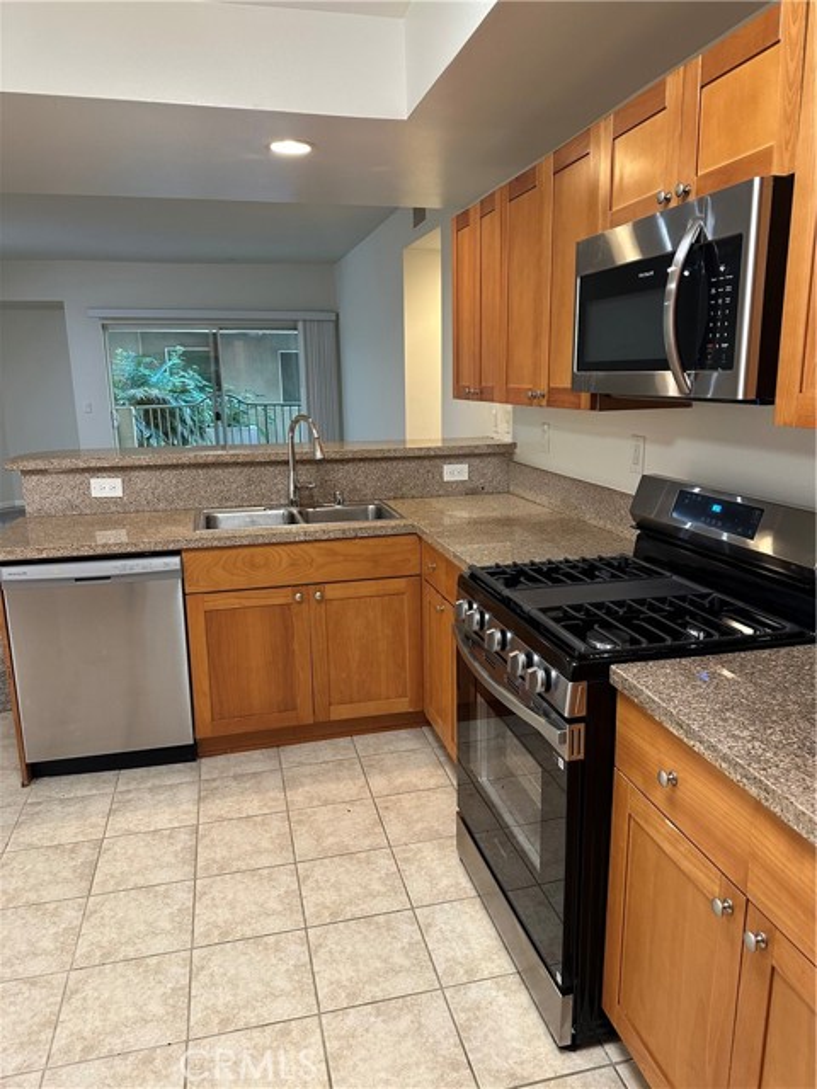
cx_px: 408
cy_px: 544
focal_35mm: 24
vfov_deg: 71.6
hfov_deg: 56.8
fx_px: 755
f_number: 1.78
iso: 200
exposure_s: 1/59
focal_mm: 6.86
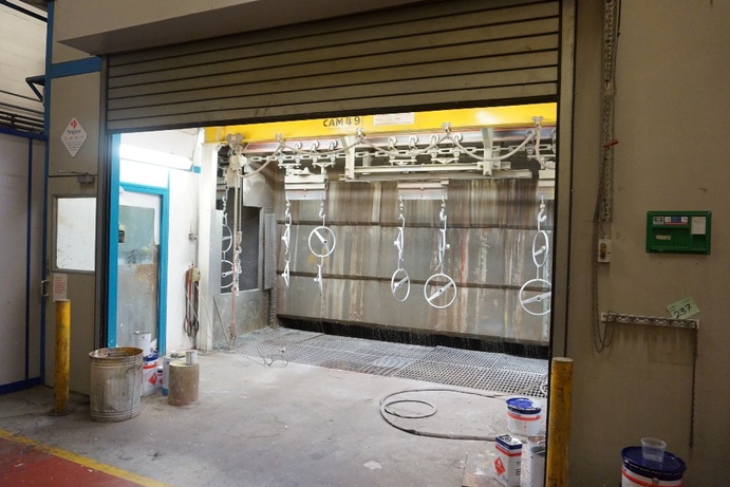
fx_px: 507
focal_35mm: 25
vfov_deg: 51.3
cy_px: 246
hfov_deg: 71.5
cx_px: 376
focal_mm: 16
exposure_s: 1/160
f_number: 3.5
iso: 2000
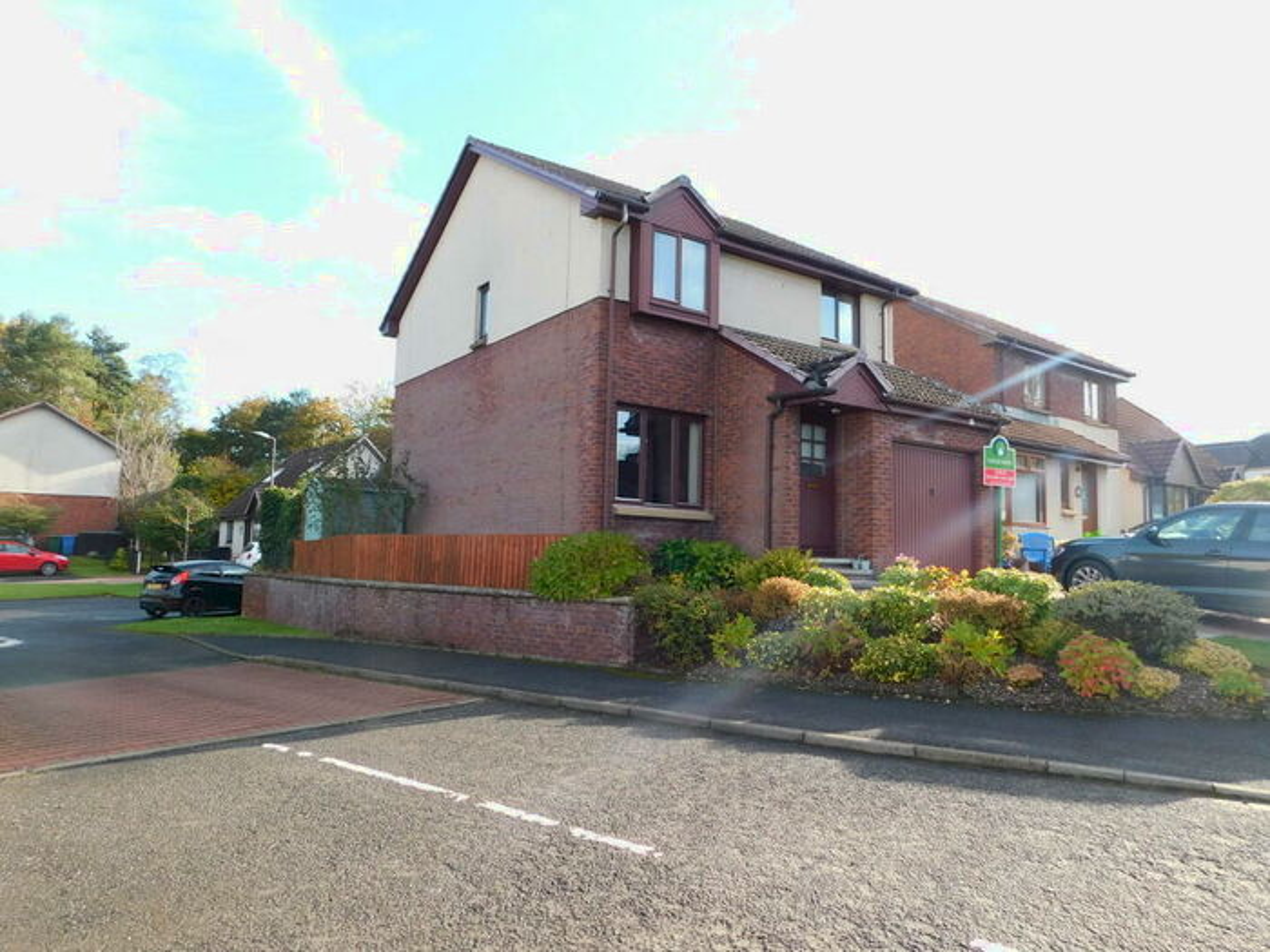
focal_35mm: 23
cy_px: 476
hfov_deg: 73.9
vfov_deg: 58.9
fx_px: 844
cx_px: 635
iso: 125
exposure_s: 1/400
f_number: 3
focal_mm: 4
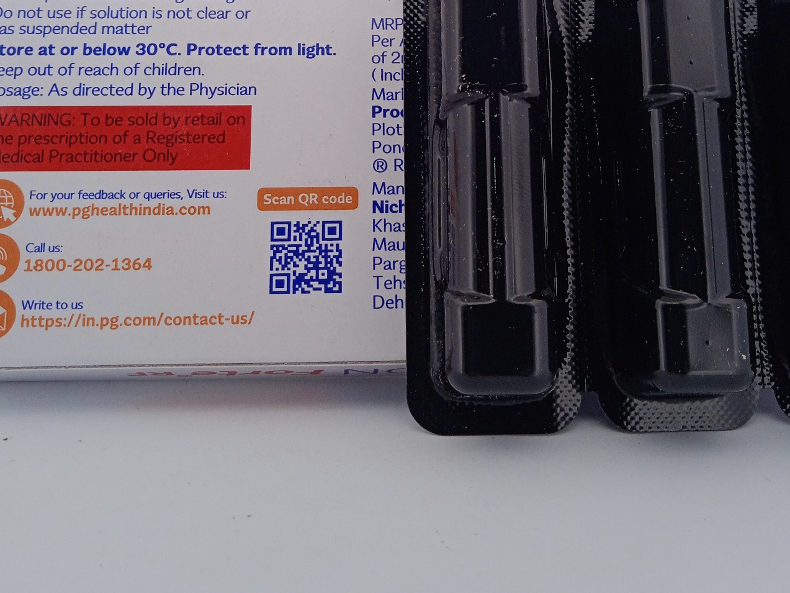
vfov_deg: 31.2
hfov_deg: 42.9
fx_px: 1004
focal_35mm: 44
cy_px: 48
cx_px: 420
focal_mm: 3.43
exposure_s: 1/161
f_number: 2.2
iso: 100
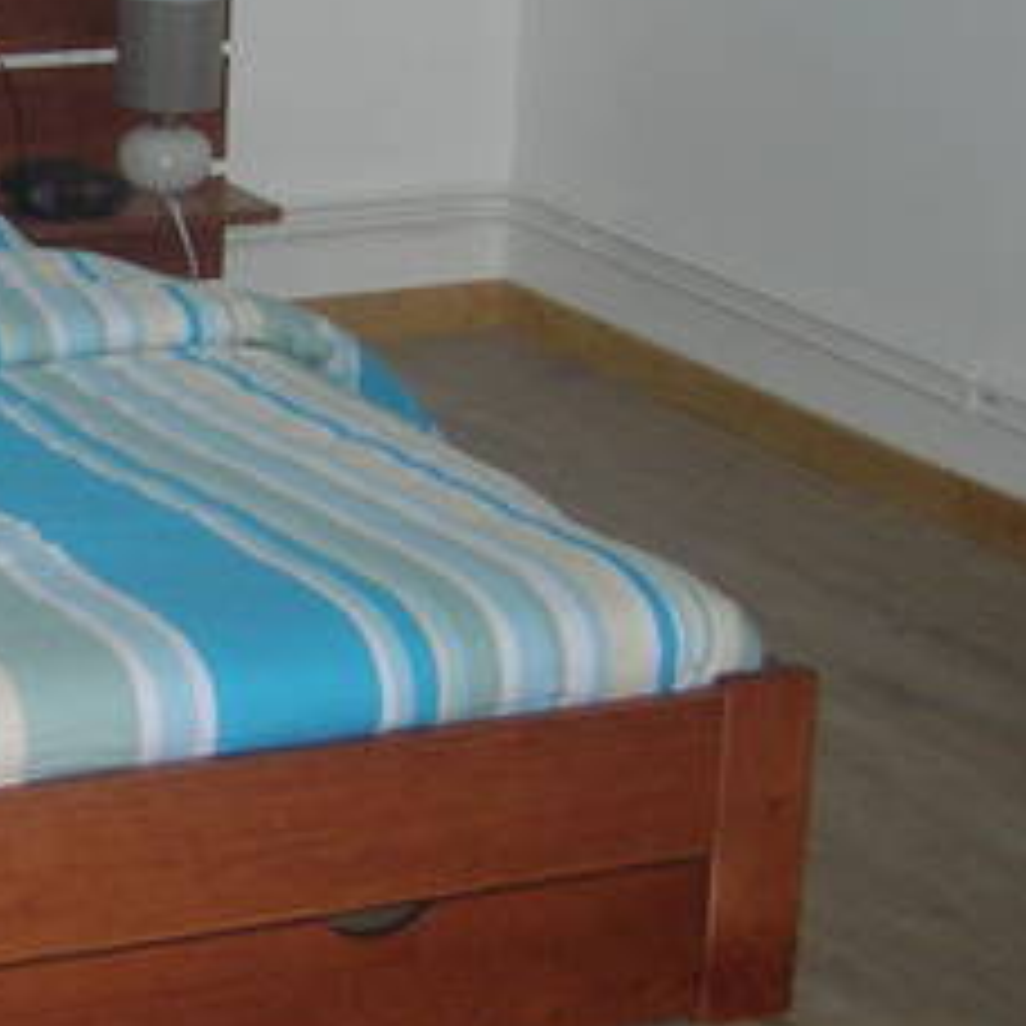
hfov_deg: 15.3
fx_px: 3487
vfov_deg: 16.6
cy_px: 180
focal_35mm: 104
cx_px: -558
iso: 109
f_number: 2.9
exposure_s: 1/60.1
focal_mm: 5.7
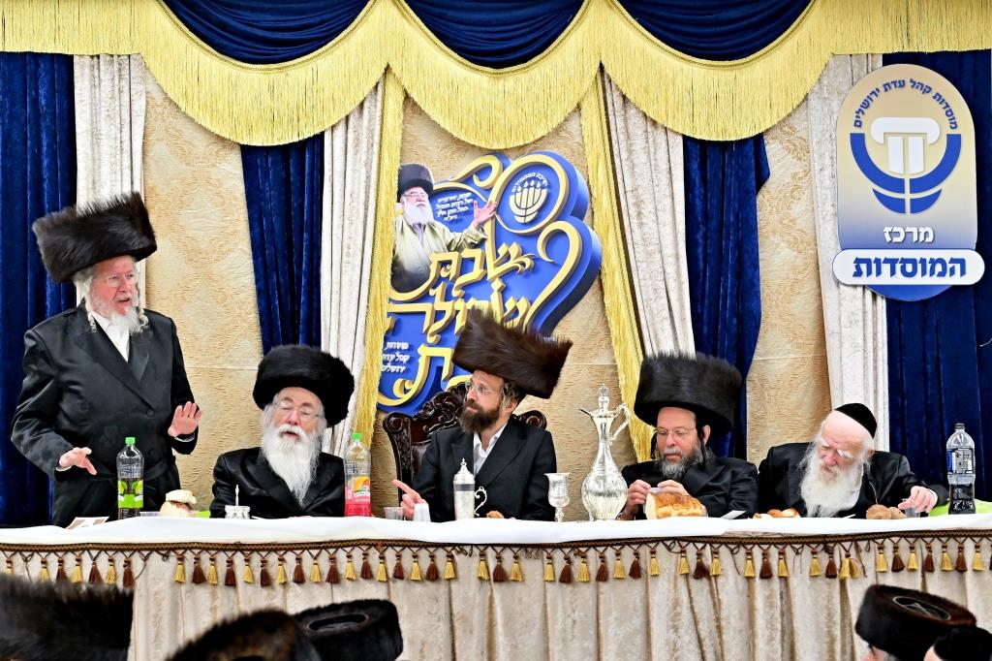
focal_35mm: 105
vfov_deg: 13.0
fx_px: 2892
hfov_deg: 19.5
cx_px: 496
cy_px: 330
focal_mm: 70
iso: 800
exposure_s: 1/250
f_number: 4
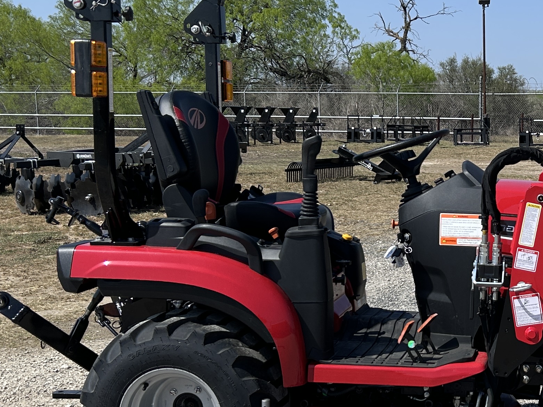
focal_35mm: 67
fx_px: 1051
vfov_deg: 21.9
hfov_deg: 27.3
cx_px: 545
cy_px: 218
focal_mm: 5.7
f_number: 1.5
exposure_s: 1/4831
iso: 50
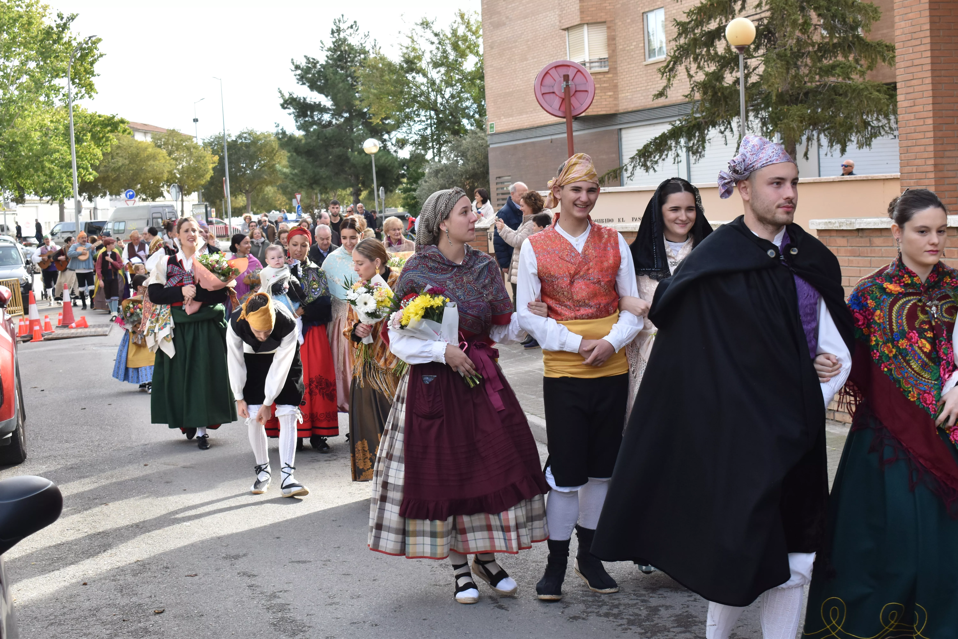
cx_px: 479
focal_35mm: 57
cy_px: 320
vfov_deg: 23.8
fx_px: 1517
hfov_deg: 35.1
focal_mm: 38
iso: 400
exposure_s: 1/320
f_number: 9
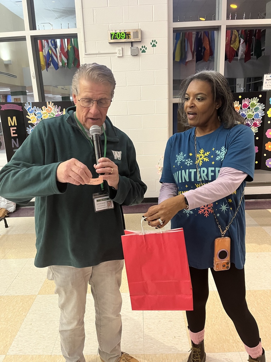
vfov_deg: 67.3
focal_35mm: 26
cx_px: 136
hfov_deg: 53.1
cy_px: 181
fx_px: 271
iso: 400
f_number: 1.6
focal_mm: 5.1
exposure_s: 1/40
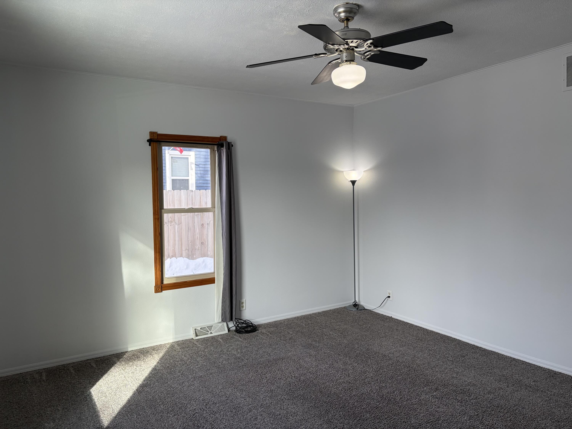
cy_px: 214
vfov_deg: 53.1
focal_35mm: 26
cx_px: 286
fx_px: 430
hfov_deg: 67.3
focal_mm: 5.96
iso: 50
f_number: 1.6
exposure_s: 1/209
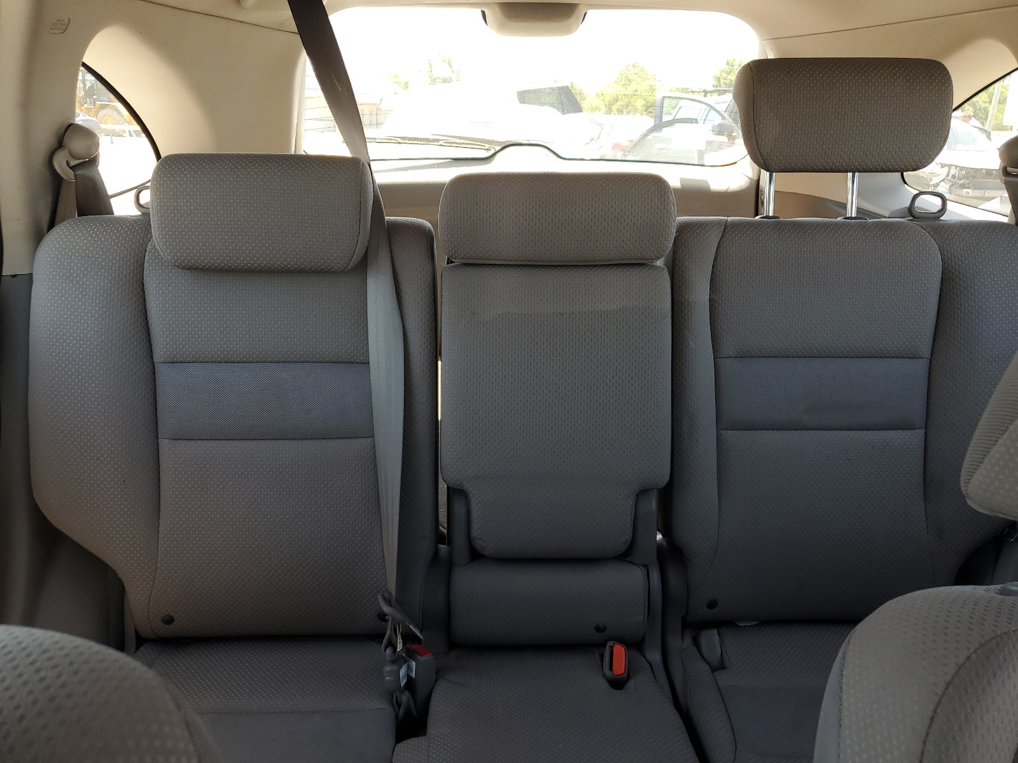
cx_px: 509
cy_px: 382
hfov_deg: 67.3
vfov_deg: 53.1
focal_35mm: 26
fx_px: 765
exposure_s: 1/213
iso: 50
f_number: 1.5
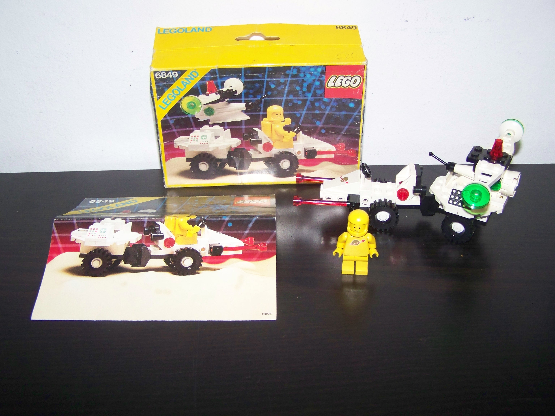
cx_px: 278
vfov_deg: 37.7
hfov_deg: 49.0
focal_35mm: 38
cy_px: 208
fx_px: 609
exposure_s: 1/30
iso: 200
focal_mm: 6.3
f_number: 2.8
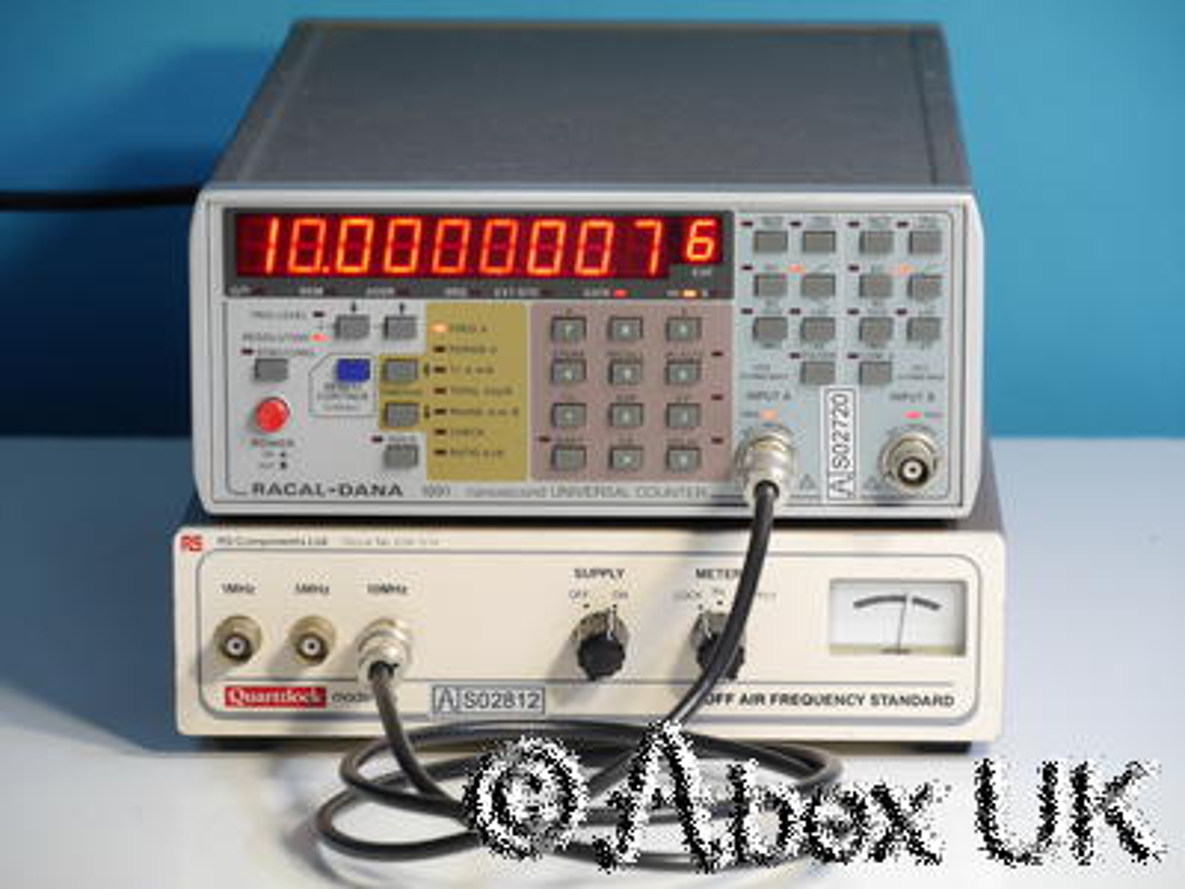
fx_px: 5751
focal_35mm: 168
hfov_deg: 11.8
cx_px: 592
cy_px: 444
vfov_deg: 8.8
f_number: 5.6
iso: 400
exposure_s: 1/10
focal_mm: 84
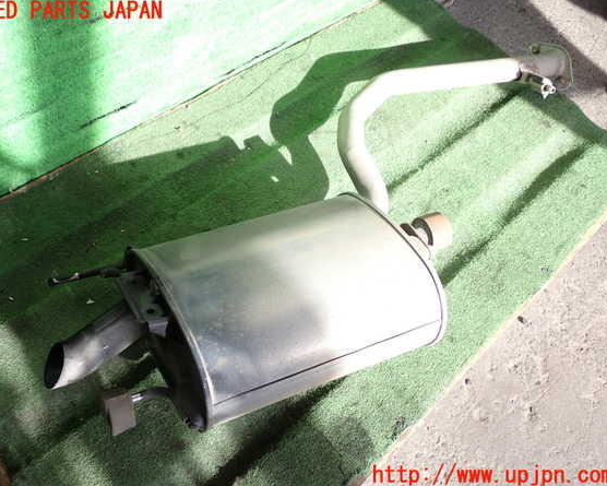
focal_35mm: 40
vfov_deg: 37.3
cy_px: 244
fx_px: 719
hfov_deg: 45.8
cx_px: 291
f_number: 2.7
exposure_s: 1/200
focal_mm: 6.83
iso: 100
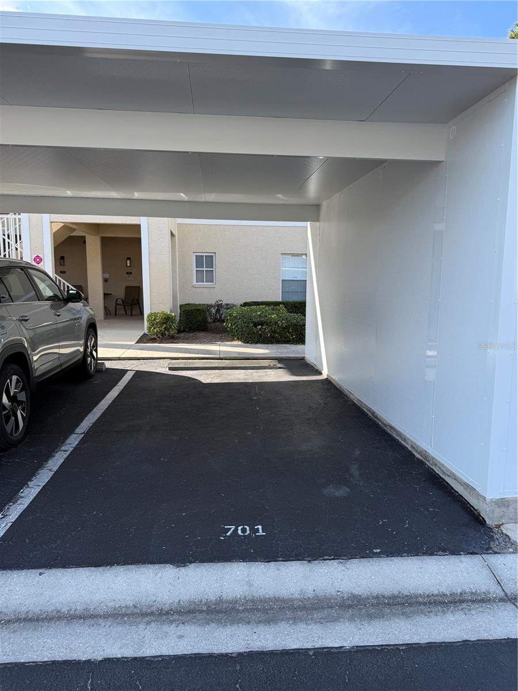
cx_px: 259
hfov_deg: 56.8
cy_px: 346
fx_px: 479
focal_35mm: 24
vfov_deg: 71.6
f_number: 1.78
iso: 80
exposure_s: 1/1046
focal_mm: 6.76
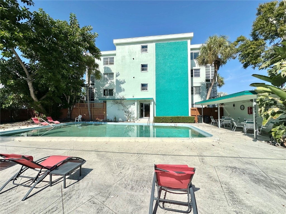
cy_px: 107
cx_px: 143
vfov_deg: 85.7
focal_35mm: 14
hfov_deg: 102.1
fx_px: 116
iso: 50
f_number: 2.2
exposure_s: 1/5051
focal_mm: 2.22
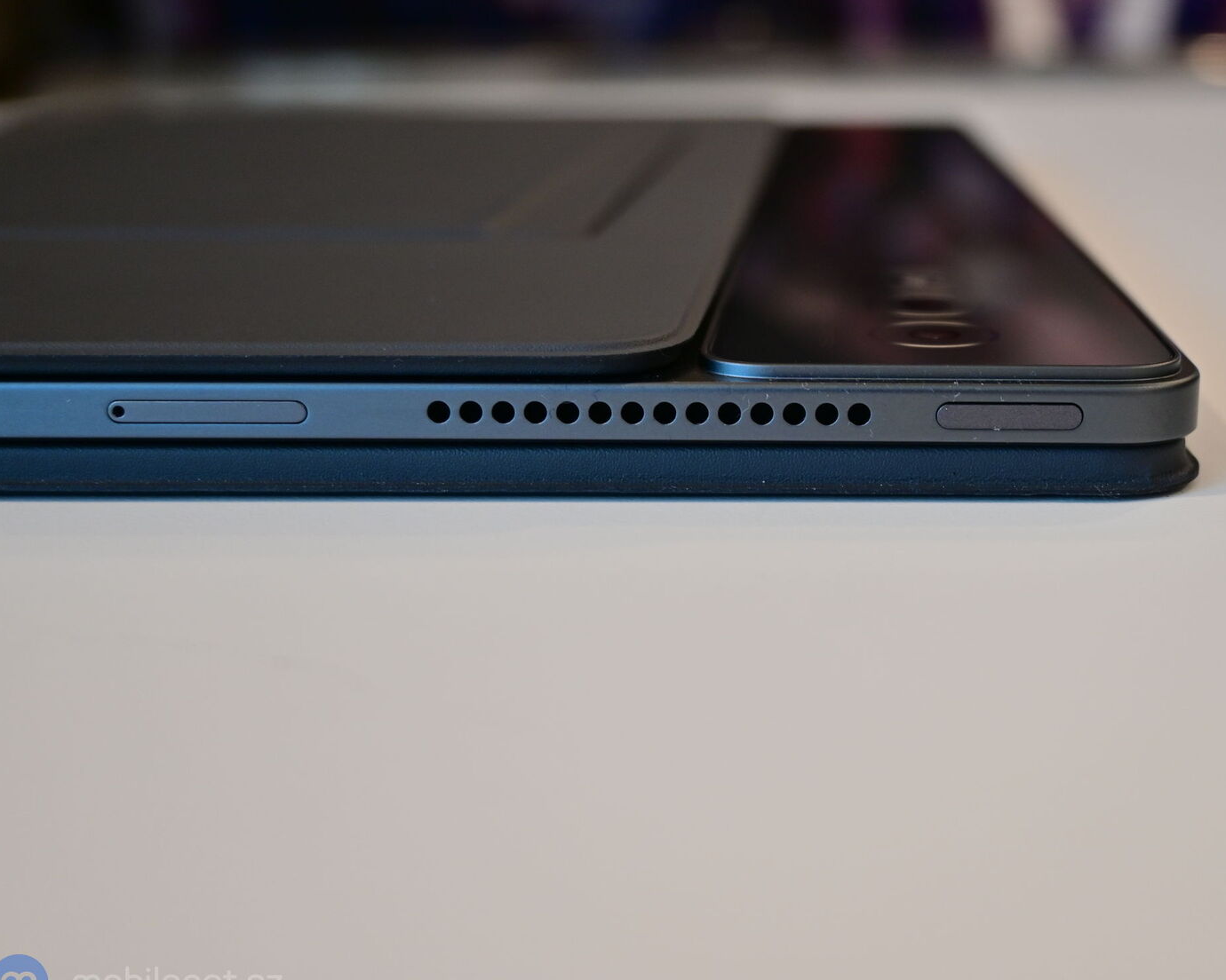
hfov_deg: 39.1
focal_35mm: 47
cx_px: 819
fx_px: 1705
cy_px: 469
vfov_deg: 32.1
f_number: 4.2
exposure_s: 1/40
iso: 280
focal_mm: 24
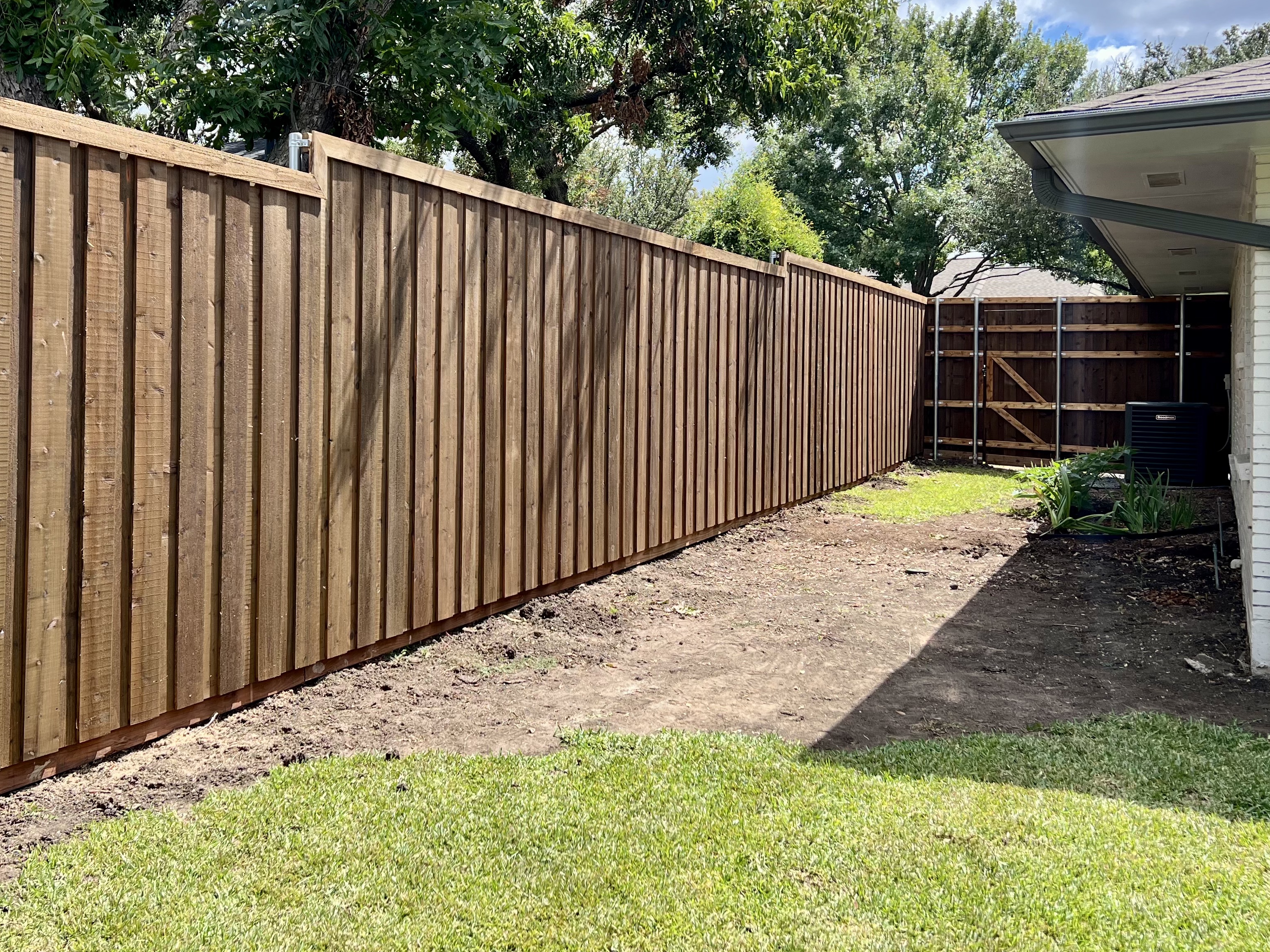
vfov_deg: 41.6
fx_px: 1247
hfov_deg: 53.5
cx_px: 490
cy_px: 379
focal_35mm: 34
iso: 50
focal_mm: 5.7
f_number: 1.5
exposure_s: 1/1511
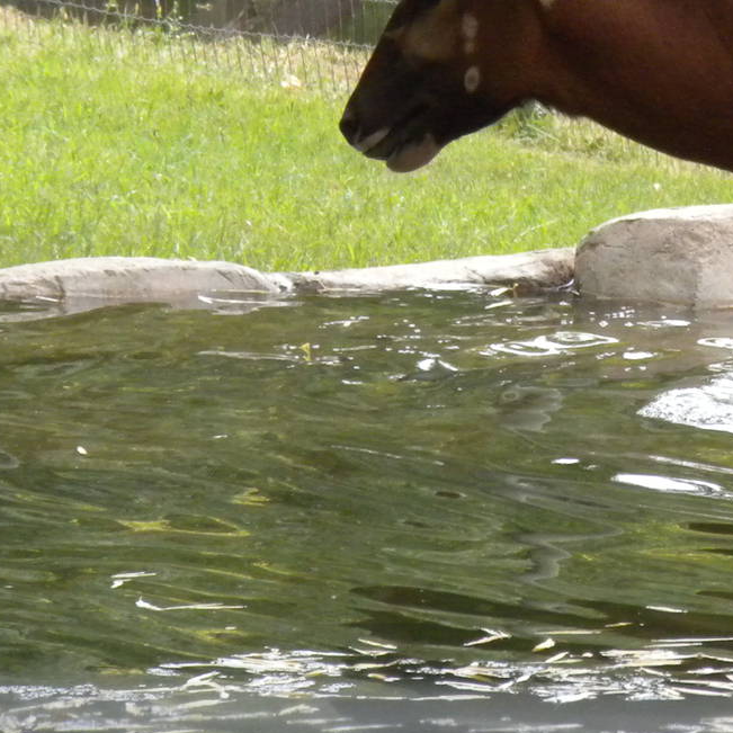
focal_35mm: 517
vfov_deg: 3.4
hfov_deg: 3.4
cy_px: 198
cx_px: 838
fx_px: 12386
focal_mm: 42.1
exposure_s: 1/316
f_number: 5.2
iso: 400
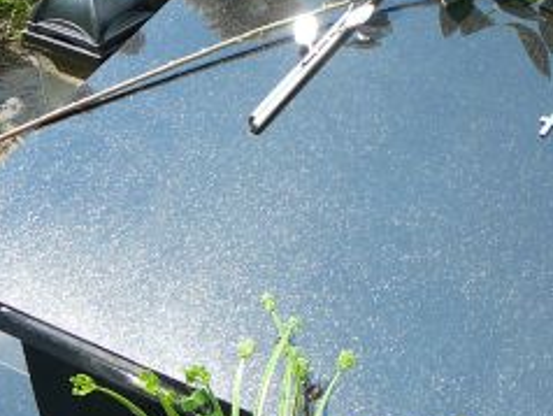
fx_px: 1503
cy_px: 188
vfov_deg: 15.8
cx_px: 630
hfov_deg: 19.8
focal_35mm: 94
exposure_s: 1/800
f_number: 2.8
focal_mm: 5.2
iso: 80
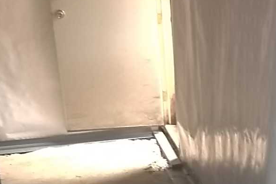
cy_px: 214
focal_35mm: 78
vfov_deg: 16.8
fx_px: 598
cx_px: 280
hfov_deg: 24.7
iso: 320
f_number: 3.3
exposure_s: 1/30
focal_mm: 5.9
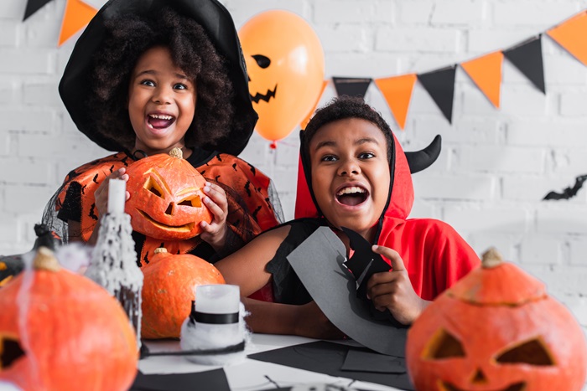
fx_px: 815
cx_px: 294
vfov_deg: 27.0
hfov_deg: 39.6
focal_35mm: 50
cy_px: 196
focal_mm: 50
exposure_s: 1/200
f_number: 4
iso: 200
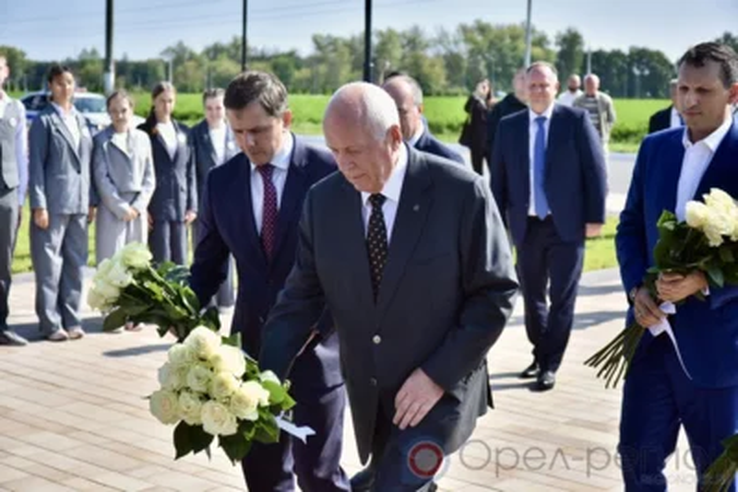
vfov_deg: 20.9
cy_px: 246
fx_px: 1333
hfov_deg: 30.9
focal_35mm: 65
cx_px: 369
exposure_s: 1/3200
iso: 640
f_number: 5.6
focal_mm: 65
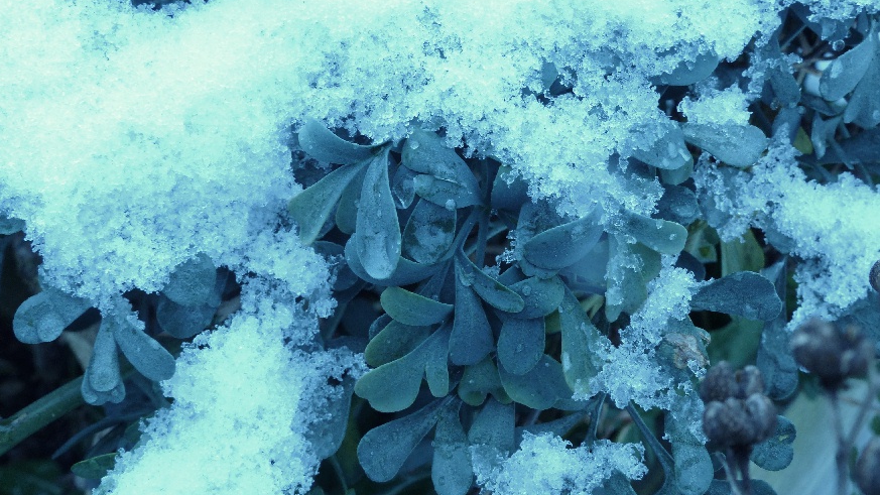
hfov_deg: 41.3
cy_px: 235
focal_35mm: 50
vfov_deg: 23.9
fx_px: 1167
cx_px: 432
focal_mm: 8.1
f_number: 4
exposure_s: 1/80
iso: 100
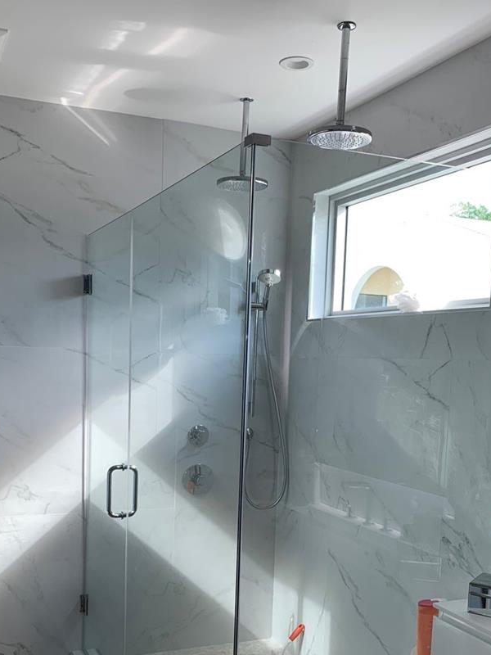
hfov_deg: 36.8
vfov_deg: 46.9
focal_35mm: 39
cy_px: 452
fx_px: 738
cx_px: 215
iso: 40
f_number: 1.8
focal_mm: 4.25
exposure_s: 1/120
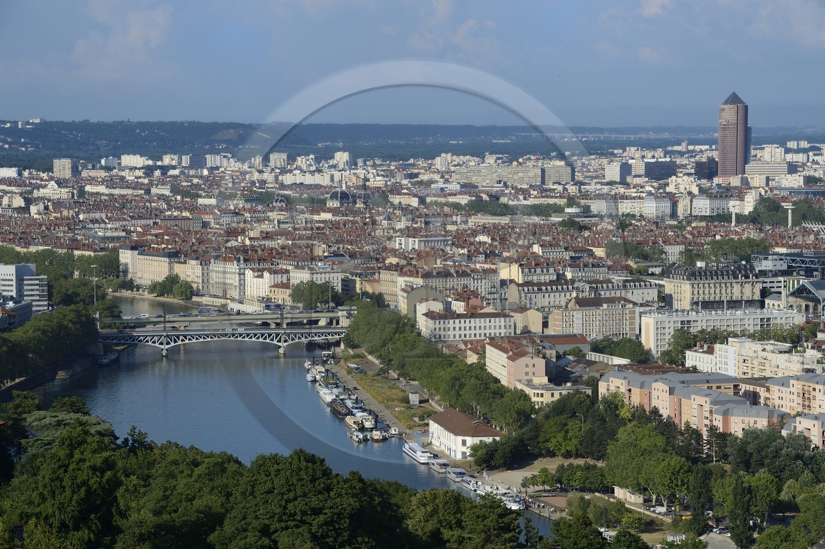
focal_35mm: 110
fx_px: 2519
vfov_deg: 12.4
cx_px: 412
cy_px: 274
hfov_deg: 18.6
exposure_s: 1/320
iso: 200
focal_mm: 110
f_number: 10
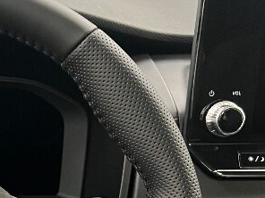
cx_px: -84
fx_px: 689
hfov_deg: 19.9
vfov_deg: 15.6
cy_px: 263
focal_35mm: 90
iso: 640
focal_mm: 5.7
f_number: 1.5
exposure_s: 1/40
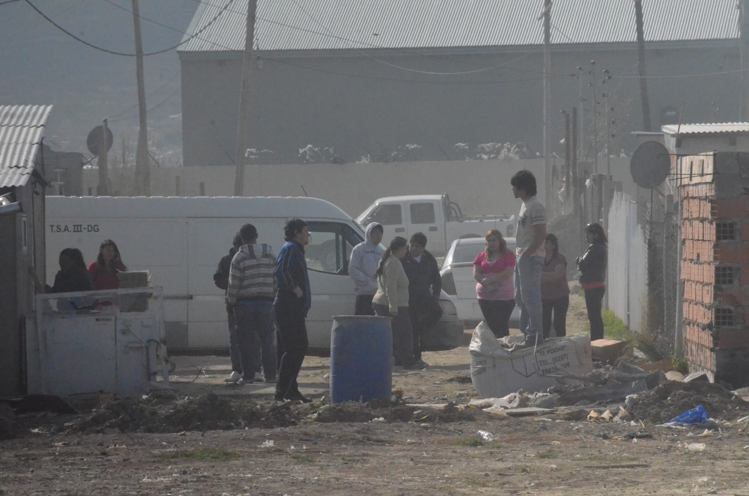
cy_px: 248
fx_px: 6229
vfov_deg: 4.6
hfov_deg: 6.9
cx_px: 374
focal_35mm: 300
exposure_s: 1/4000
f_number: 16
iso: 6400
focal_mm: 200
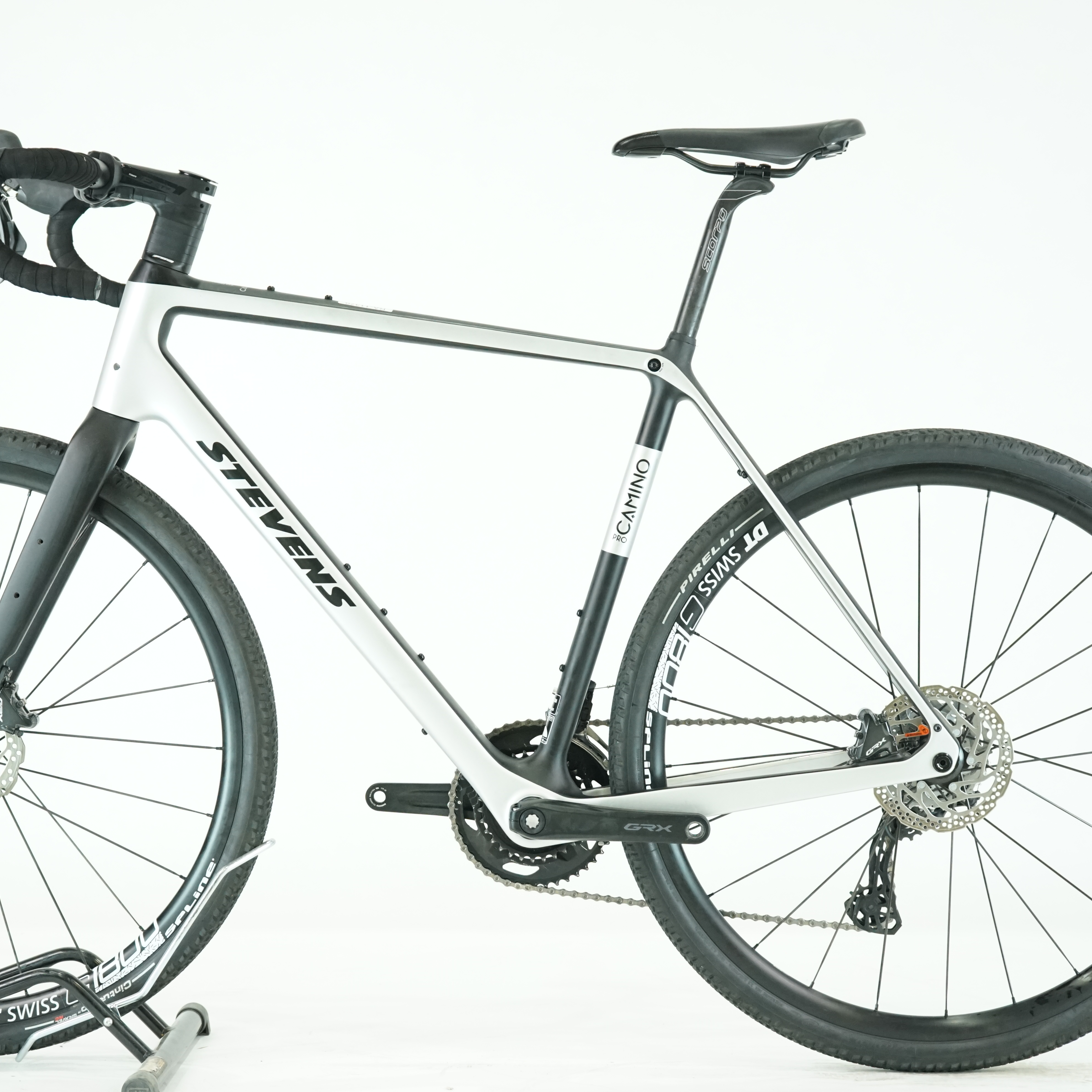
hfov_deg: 22.7
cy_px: 552
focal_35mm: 76
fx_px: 2712
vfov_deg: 22.8
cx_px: 453
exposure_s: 1/200
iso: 2500
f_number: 5
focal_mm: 59
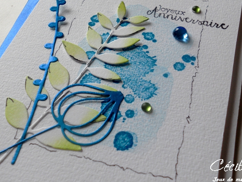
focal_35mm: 43
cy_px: 86
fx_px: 301
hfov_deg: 43.8
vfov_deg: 33.6
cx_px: 133
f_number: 3.5
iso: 80
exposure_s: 1/30
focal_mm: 5.8
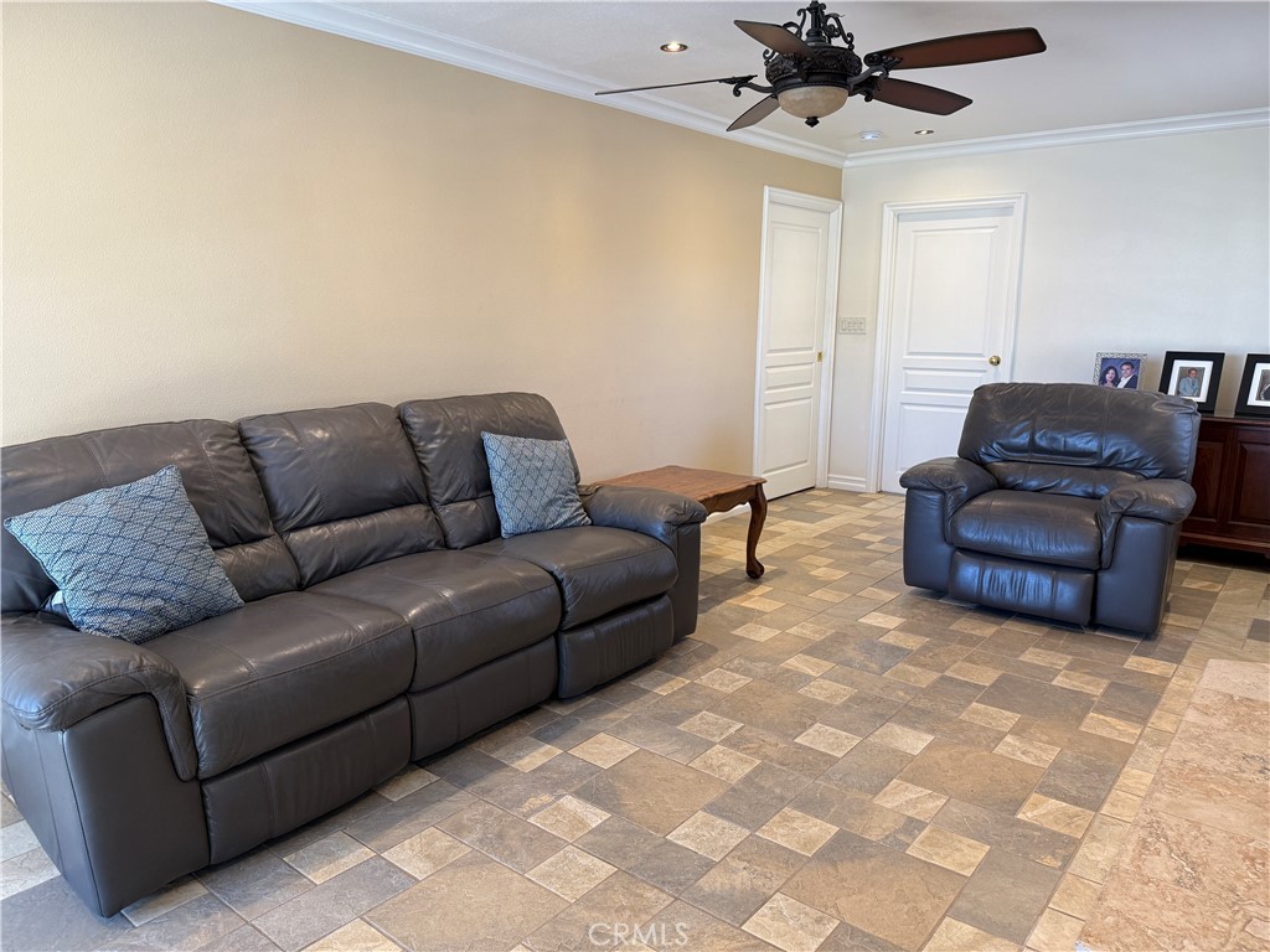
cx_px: 635
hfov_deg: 71.6
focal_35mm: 24
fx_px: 881
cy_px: 476
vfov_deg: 56.8
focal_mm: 6.76
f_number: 1.78
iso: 200
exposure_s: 1/120
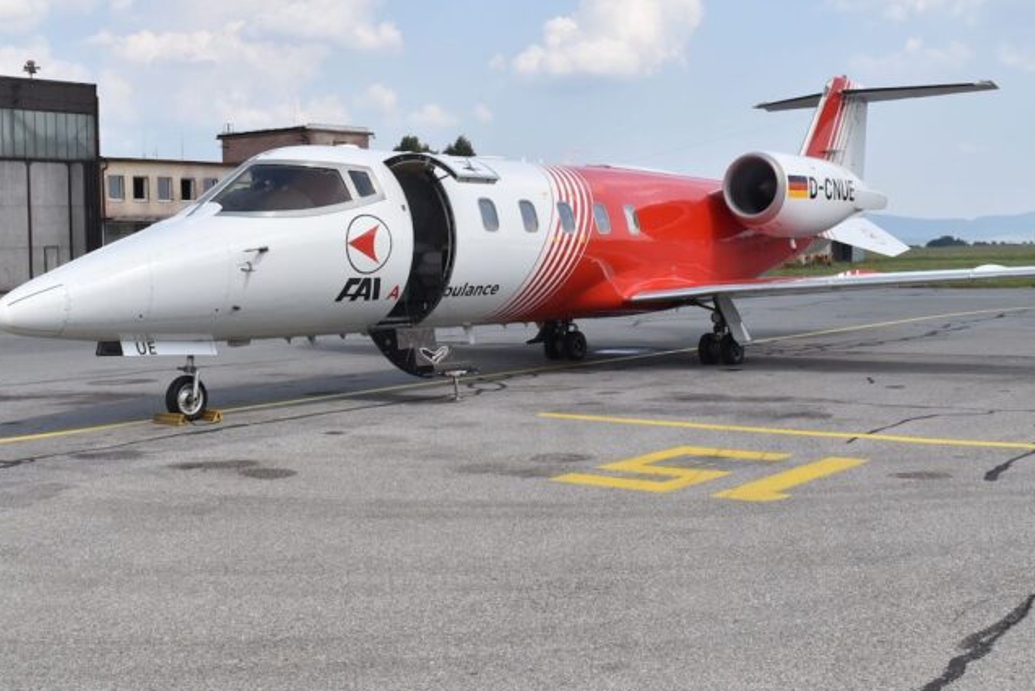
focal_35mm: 42
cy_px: 283
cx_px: 587
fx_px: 1196
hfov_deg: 46.7
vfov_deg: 32.1
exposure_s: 1/640
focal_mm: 23
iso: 640
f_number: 13
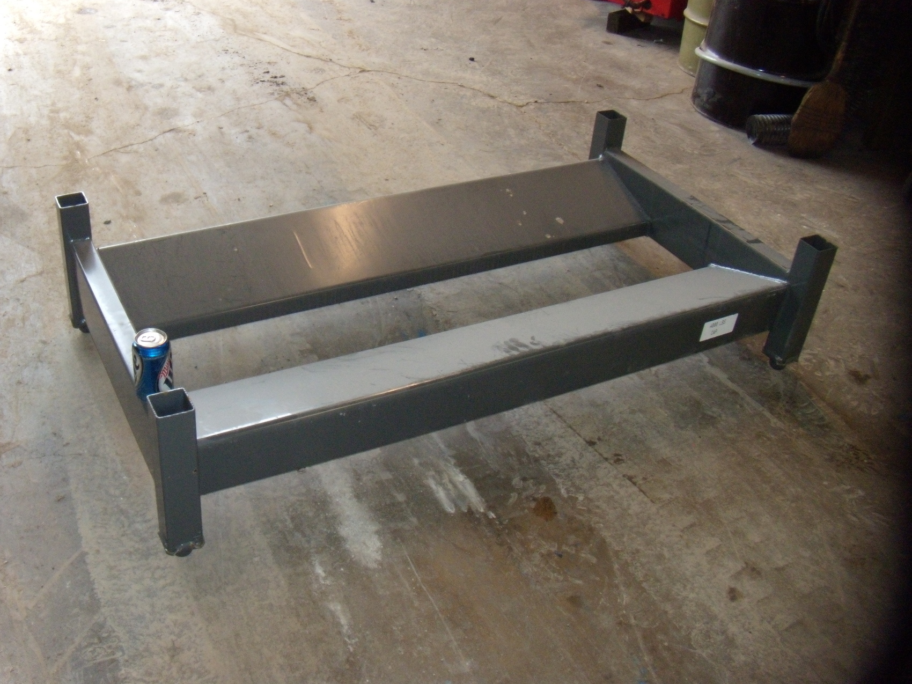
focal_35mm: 36
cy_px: 342
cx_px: 456
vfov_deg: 39.7
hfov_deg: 51.4
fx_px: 948
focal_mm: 6.4
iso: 400
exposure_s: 1/30
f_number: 3.6
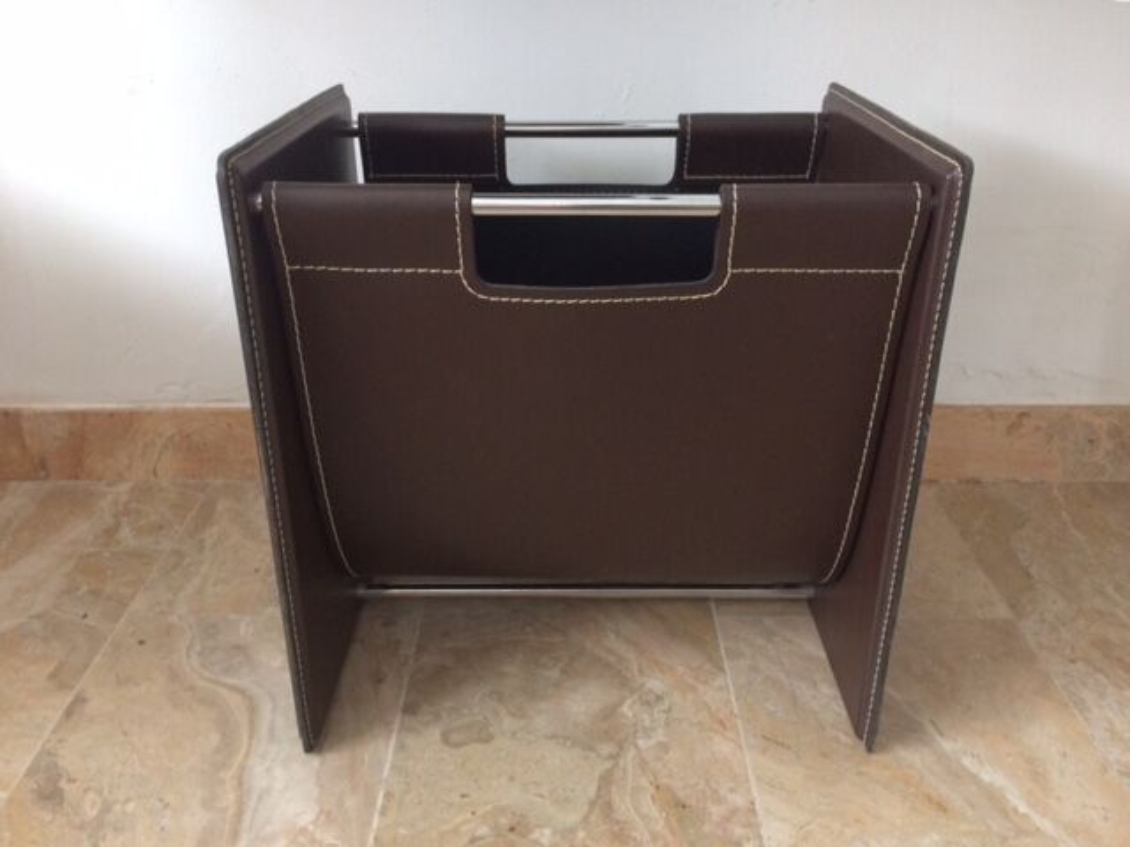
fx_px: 947
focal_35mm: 29
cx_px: 565
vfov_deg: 48.2
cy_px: 424
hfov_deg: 61.7
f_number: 2.2
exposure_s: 1/33
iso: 250
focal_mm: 4.15
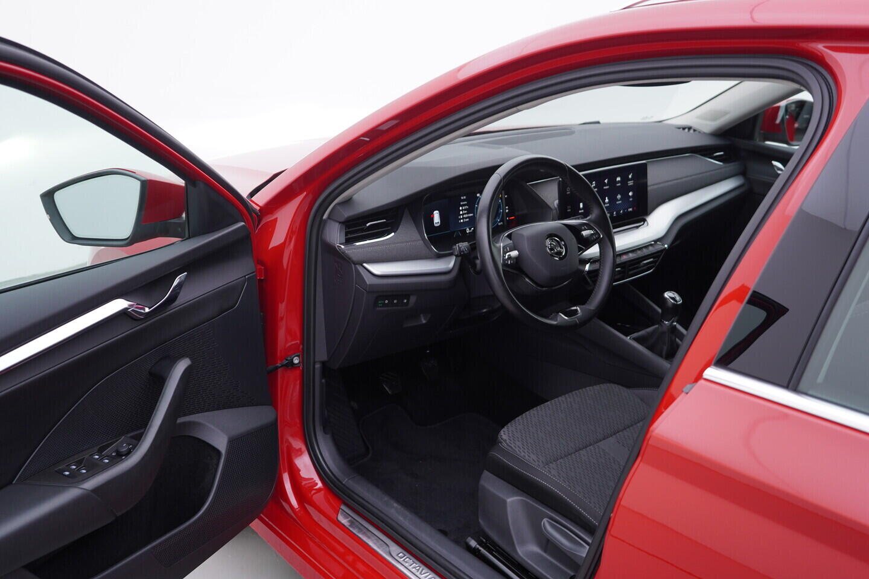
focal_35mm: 36
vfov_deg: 36.9
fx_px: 869
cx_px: 434
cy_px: 290
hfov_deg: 53.1
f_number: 3.2
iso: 125
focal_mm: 24
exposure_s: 1/50
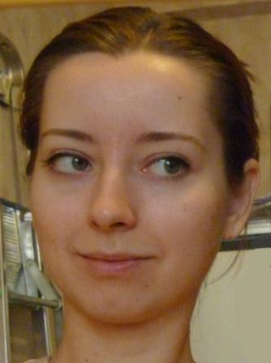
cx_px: 136
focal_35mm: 52
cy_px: 182
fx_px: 545
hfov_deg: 27.9
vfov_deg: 36.9
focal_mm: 8.5
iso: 800
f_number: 3.8
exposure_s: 1/10
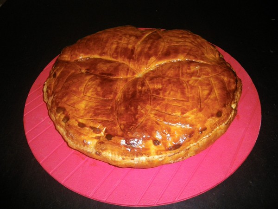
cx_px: 139
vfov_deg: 49.7
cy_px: 104
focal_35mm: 28
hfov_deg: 63.4
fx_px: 225
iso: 400
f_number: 2.6
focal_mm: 4.9
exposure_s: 1/60
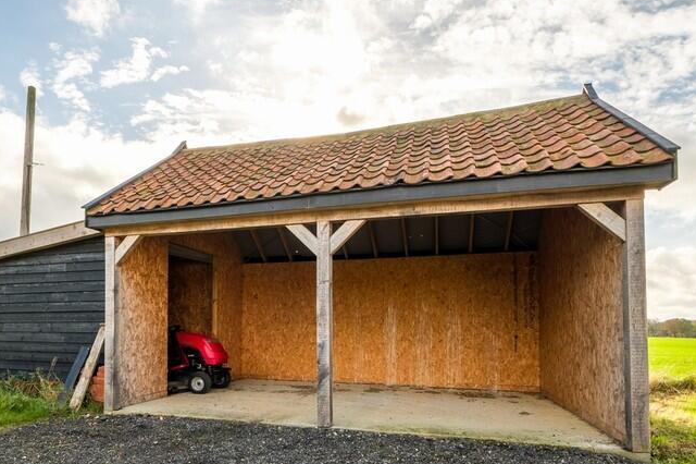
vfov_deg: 52.0
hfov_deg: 72.9
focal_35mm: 24
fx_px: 464
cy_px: 312
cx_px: 275
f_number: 9
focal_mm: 10.1
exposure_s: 1/400
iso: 160
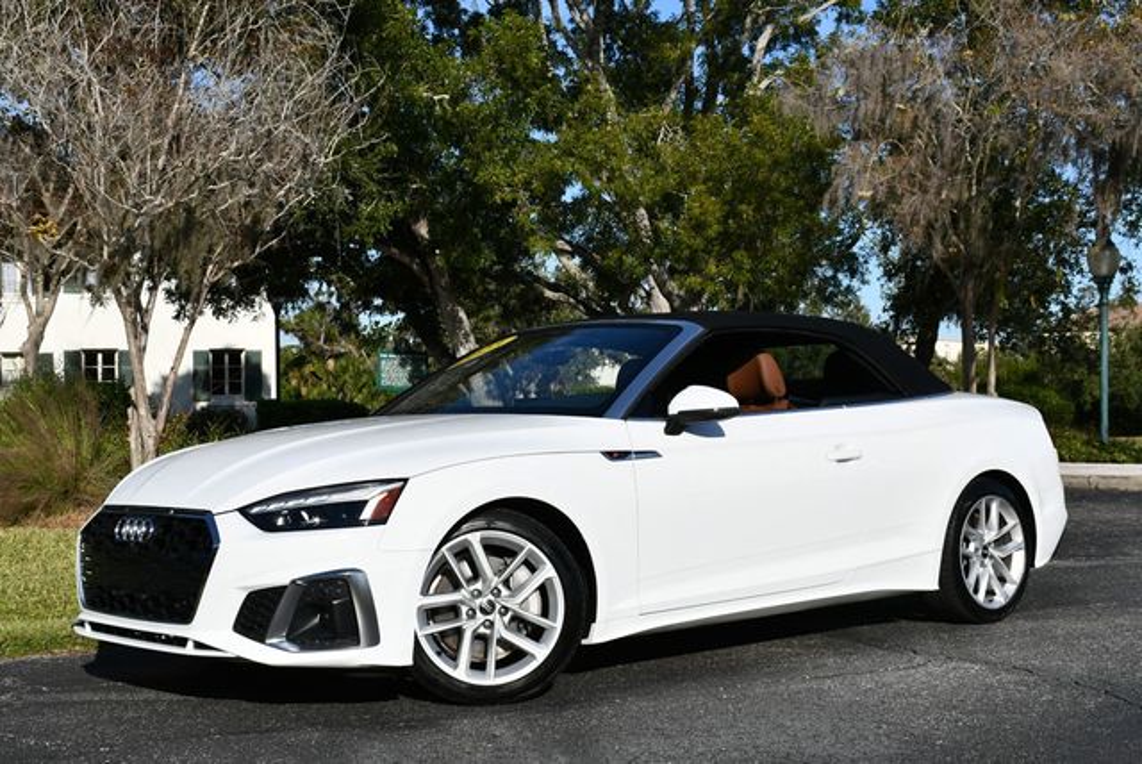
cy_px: 382
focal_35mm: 52
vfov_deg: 26.0
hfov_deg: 38.2
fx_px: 1651
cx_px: 571
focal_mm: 26
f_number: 10
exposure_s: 1/400
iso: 100
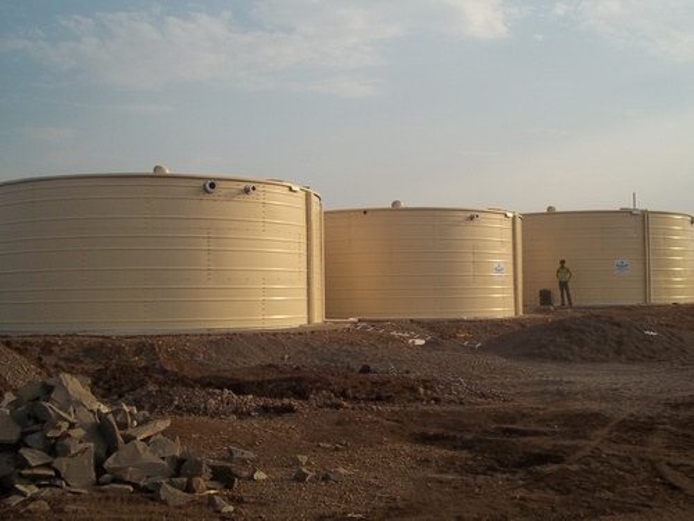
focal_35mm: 39
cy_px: 260
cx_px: 347
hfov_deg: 47.9
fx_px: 782
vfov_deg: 36.8
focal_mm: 7.1
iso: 64
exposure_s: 1/100
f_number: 9.9
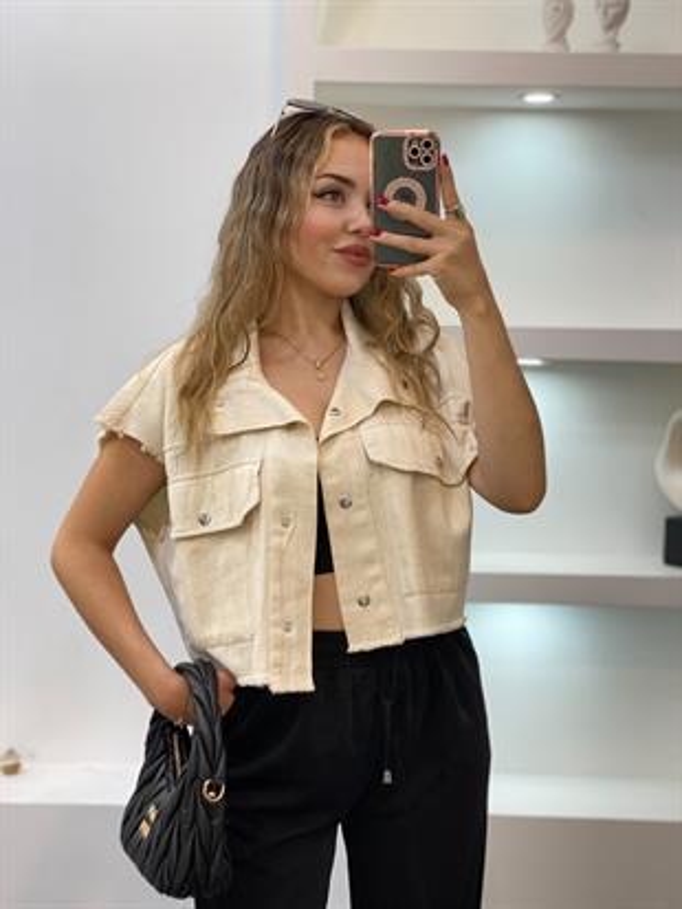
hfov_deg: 28.0
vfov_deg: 36.8
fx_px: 1365
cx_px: 341
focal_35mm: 52
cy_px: 454
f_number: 2
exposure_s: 1/100
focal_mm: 6
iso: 100
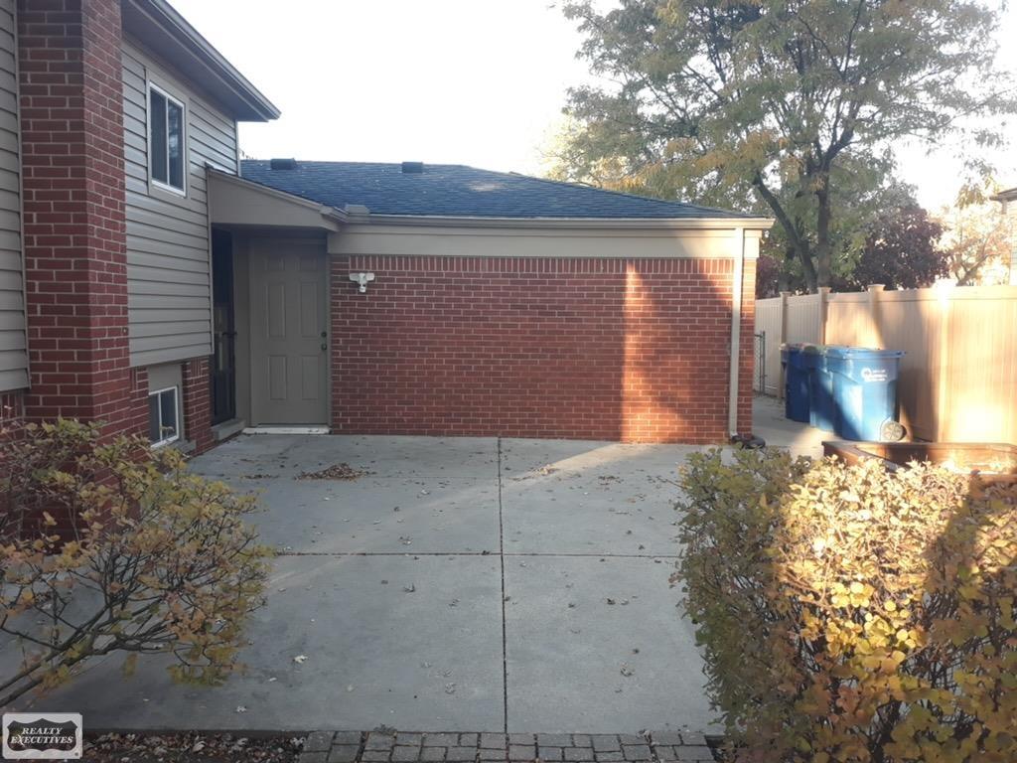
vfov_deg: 49.7
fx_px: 823
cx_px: 508
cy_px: 382
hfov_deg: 63.4
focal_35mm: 28
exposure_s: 1/120
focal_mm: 3.7
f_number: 1.7
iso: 50
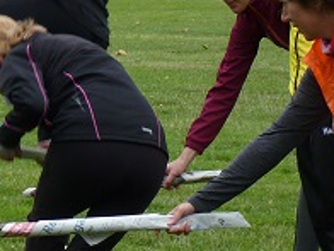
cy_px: 97
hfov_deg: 7.2
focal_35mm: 273
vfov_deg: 5.4
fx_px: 2634
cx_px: 0
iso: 80
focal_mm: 11.9
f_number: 3.4
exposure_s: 1/125
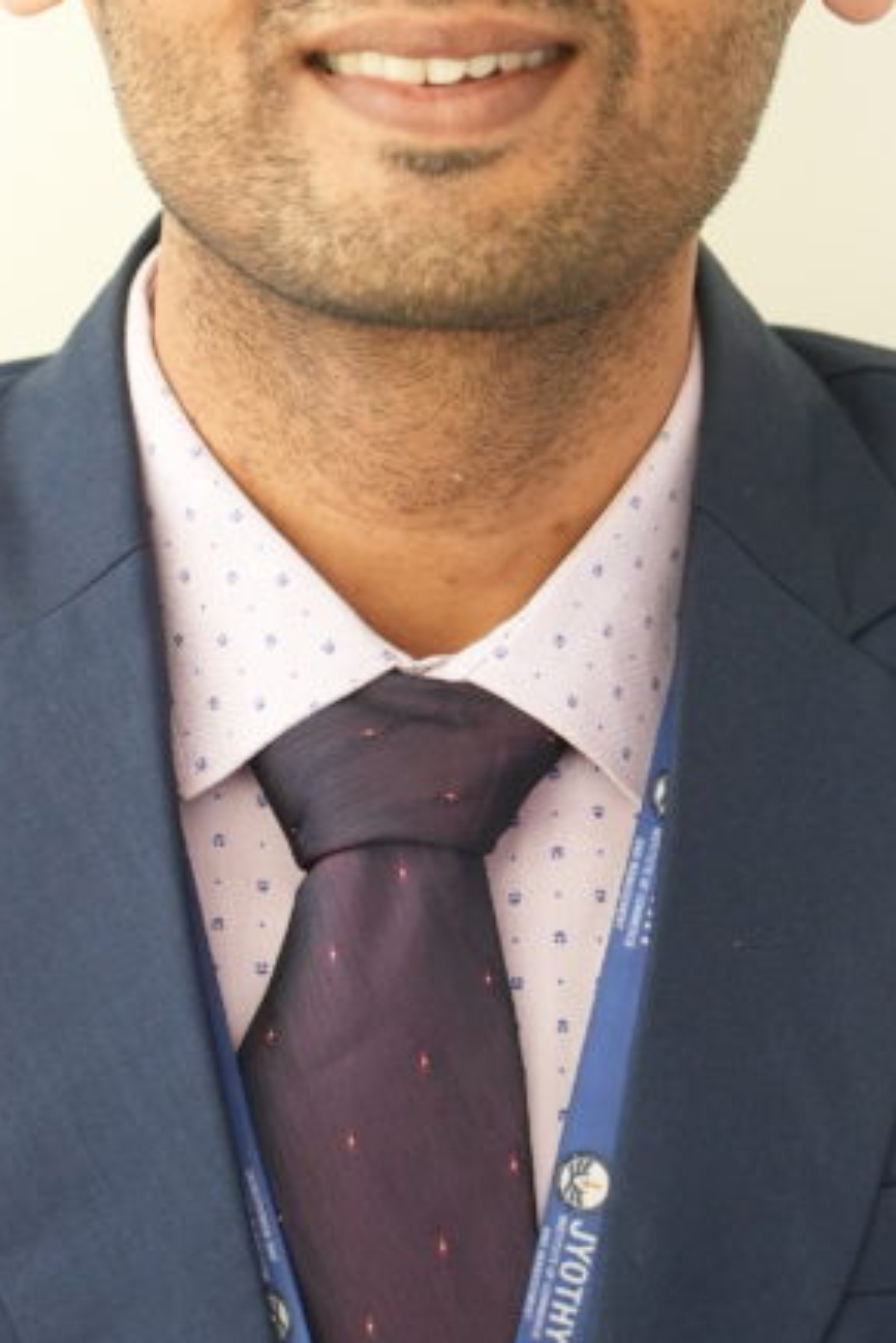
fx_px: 8989
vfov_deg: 8.5
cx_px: 378
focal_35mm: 241
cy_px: 555
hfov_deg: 5.7
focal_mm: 102
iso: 1250
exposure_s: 1/80
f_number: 4
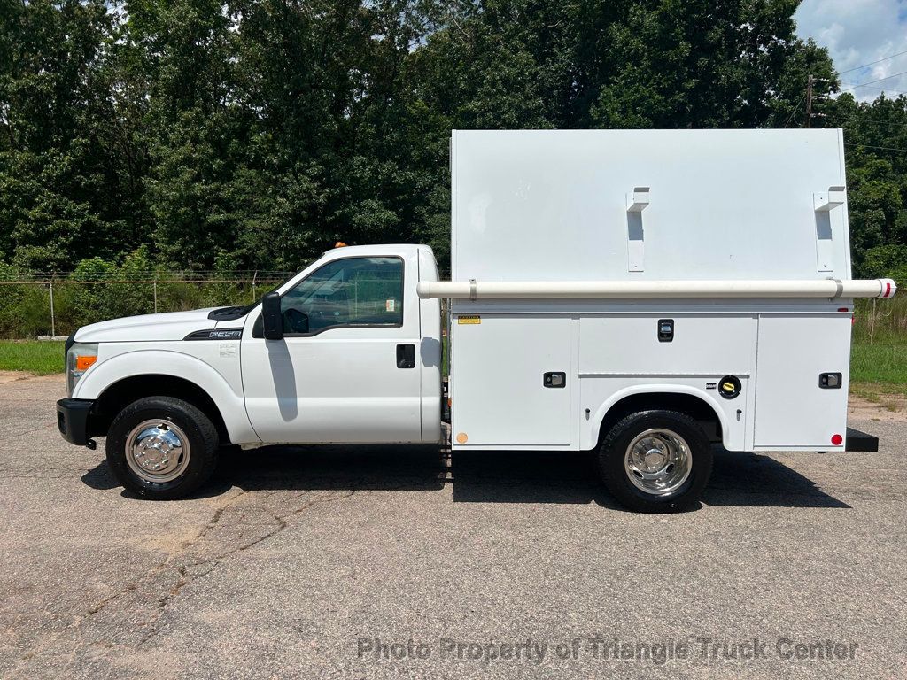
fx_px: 681
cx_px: 454
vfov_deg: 53.1
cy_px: 340
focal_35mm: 26
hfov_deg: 67.3
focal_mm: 5.7
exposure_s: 1/12658
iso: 50
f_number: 1.5
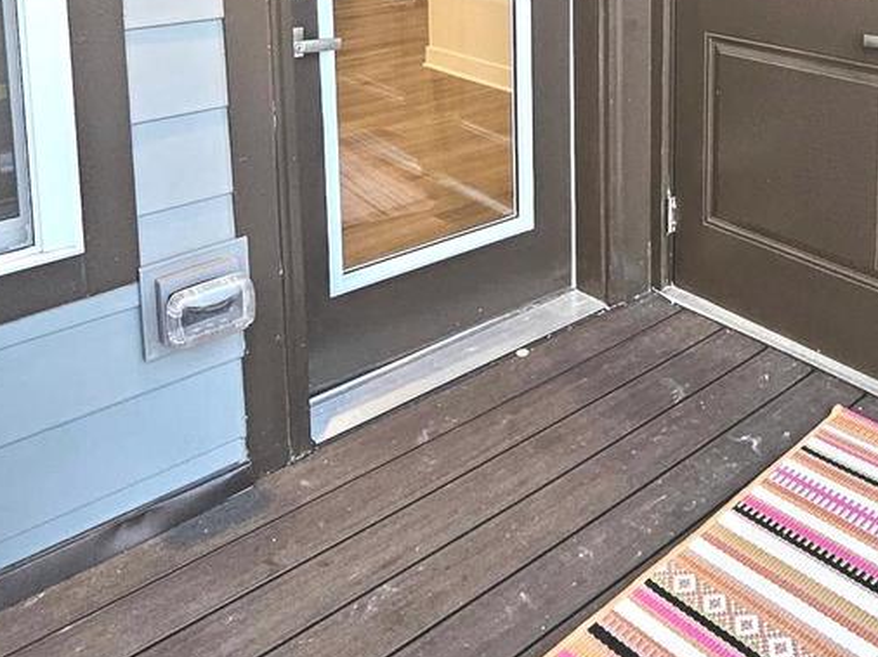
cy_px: -33
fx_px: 938
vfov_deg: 34.3
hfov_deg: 48.9
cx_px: 614
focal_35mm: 37
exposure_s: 1/60
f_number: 2.2
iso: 200
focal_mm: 1.74
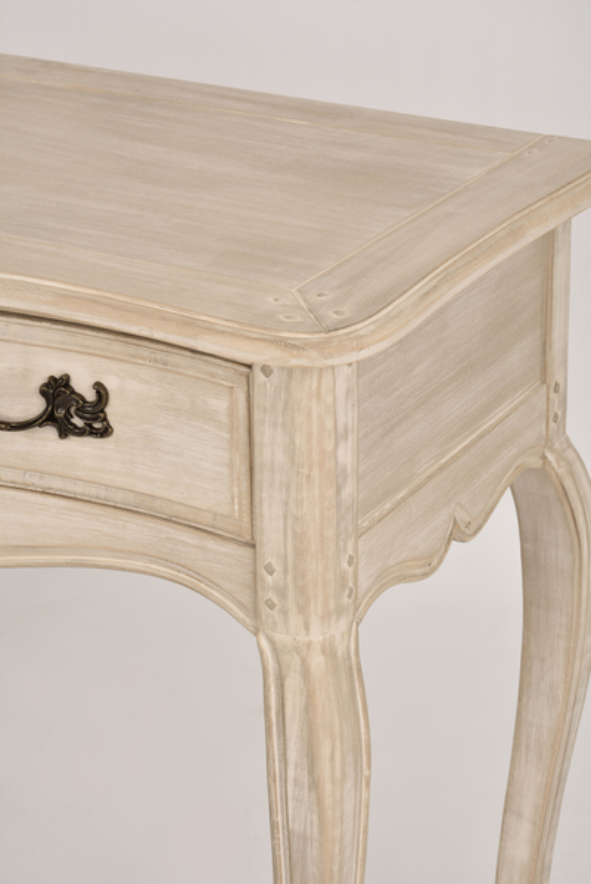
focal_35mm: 105
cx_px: 296
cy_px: 442
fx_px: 2581
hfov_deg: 13.1
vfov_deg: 19.4
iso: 160
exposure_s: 1/90
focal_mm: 70
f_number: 11
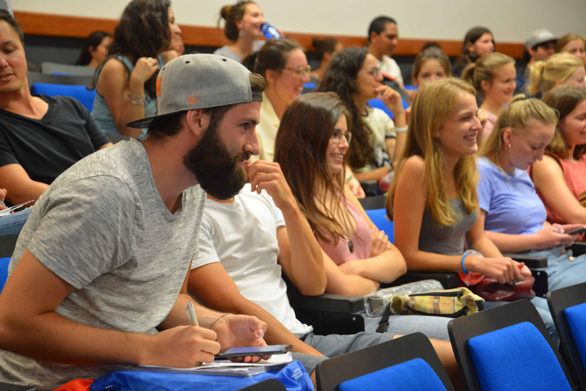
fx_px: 1010
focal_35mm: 62
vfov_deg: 21.9
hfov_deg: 32.4
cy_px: 196
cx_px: 293
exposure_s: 1/25
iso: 1600
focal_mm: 62
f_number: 4.5
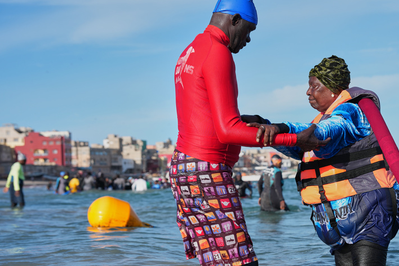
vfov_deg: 20.0
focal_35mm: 68
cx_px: 279
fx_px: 754
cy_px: 172
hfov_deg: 29.4
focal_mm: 47
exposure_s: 1/1000
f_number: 4
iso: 100
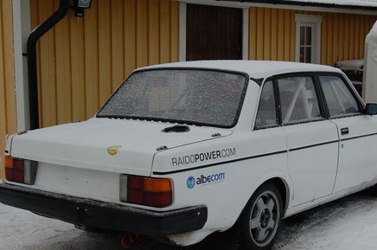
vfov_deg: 20.5
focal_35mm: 66
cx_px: 215
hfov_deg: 30.5
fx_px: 690
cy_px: 150
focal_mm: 30
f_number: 5.6
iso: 400
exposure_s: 1/125
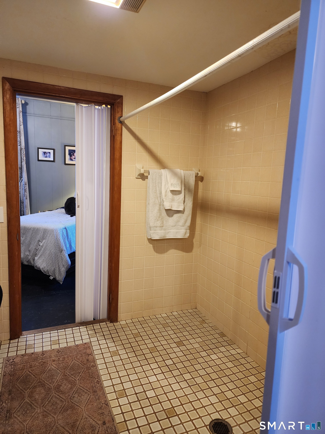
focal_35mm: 23
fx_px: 288
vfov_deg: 73.9
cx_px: 162
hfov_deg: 58.9
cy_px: 217
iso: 500
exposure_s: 1/40
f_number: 1.8
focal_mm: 6.4
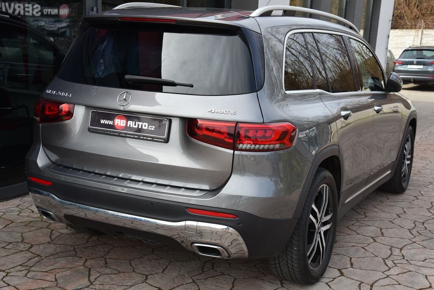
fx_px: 579
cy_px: 145
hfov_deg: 41.1
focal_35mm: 48
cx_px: 217
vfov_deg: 28.1
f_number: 9
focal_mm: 48
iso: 500
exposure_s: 1/320
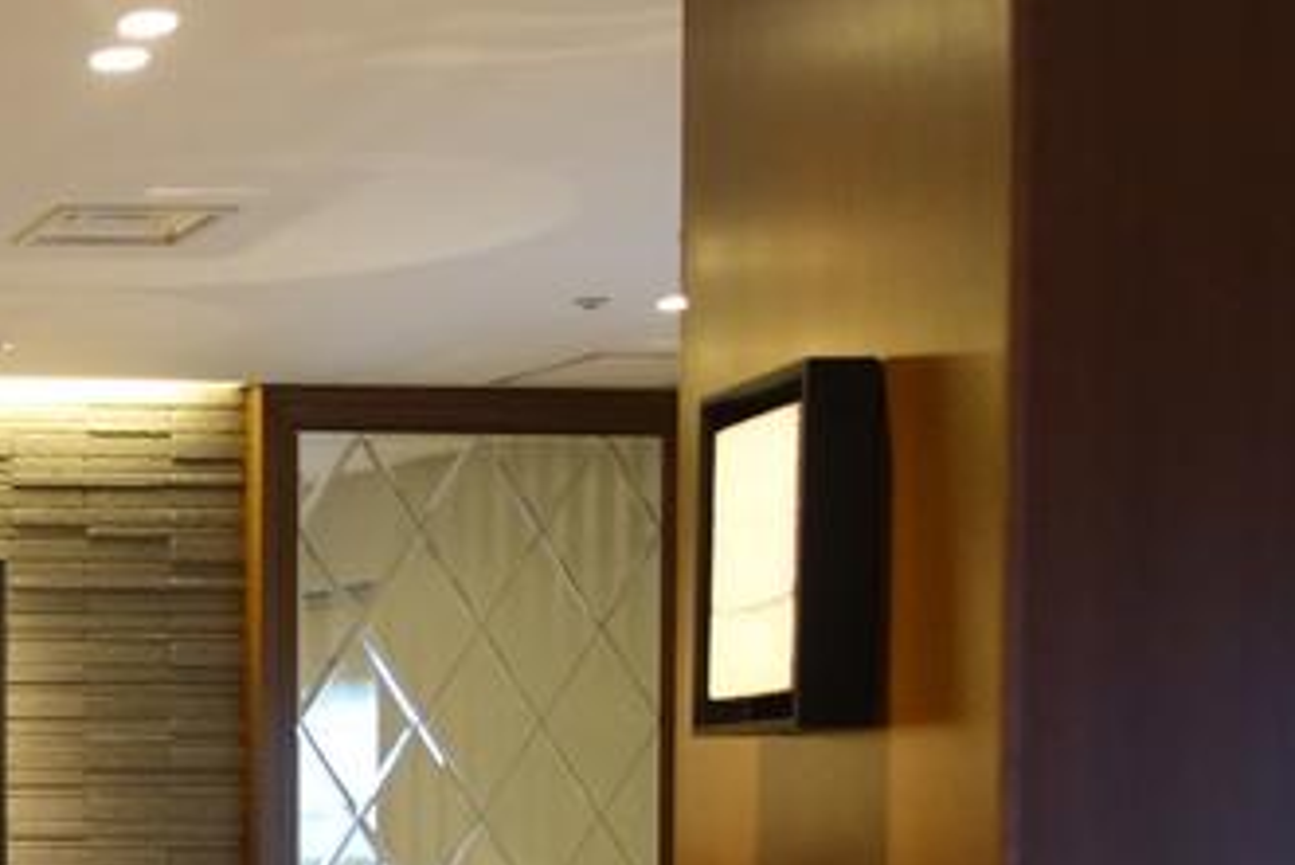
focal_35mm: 87
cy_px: 998
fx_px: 3131
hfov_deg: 19.8
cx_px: -732
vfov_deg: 15.2
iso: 500
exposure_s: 1/50
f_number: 1.8
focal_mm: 8.8
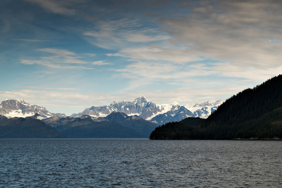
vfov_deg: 16.1
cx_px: 148
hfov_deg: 23.9
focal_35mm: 85
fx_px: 666
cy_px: 97
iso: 100
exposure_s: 1/200
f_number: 5.6
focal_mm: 70
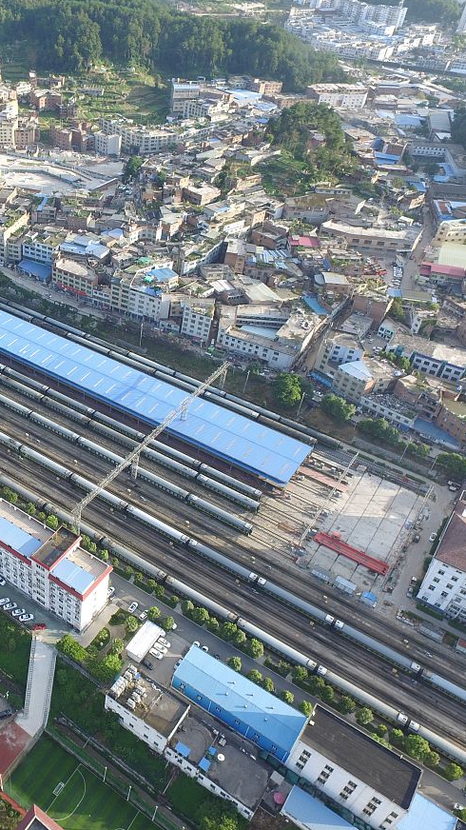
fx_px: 660
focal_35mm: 30
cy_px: 424
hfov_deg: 36.4
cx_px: 44
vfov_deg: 64.3
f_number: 2.8
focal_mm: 3.61
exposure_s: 1/201
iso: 100
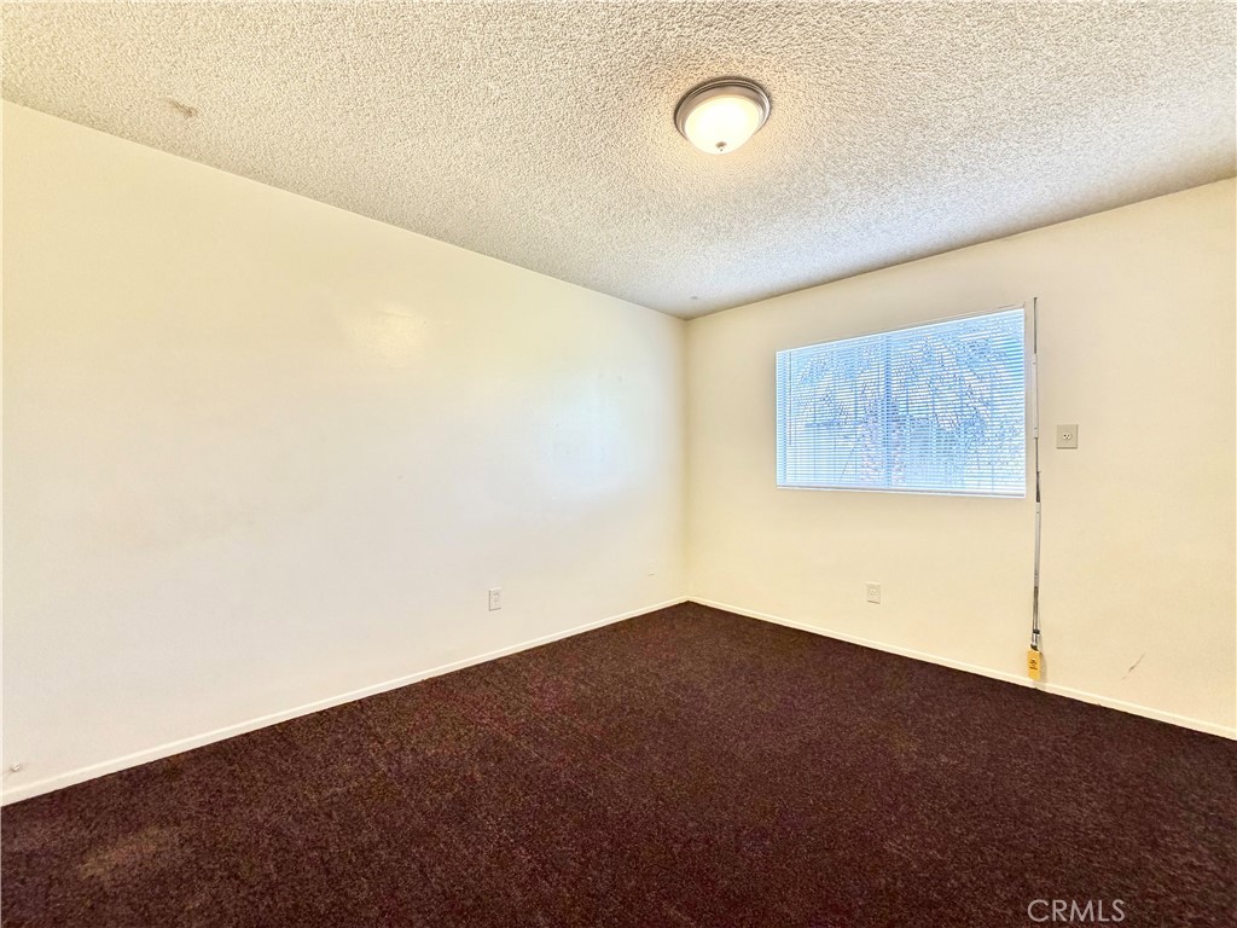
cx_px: 618
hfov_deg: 102.1
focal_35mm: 14
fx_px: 500
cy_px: 464
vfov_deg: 85.7
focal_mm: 2.22
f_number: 2.2
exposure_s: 1/120
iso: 200
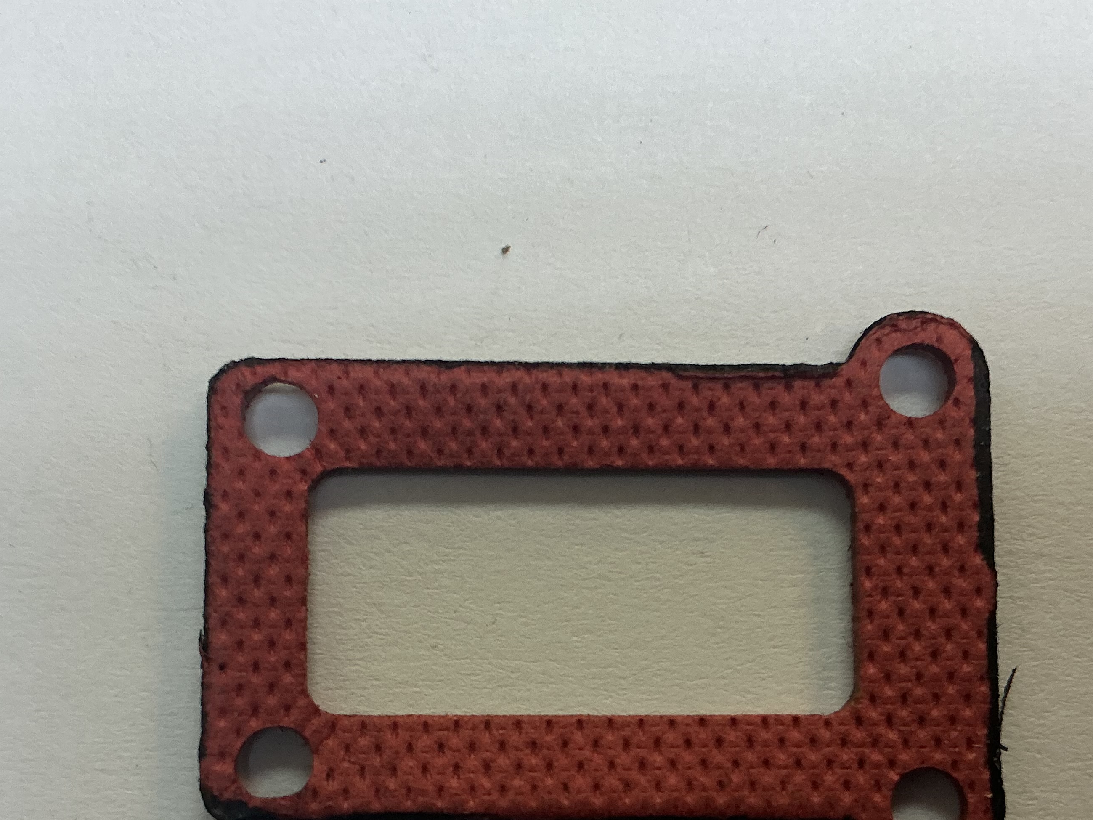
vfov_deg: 31.9
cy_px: 565
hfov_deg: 42.1
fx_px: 1421
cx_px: 549
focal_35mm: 45
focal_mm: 3
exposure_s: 1/120
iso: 50
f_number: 1.8
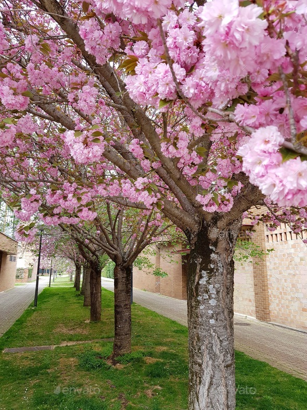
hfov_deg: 53.1
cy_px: 205
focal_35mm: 26
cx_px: 154
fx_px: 308
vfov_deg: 67.3
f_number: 1.7
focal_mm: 4.2
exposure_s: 1/211
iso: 40
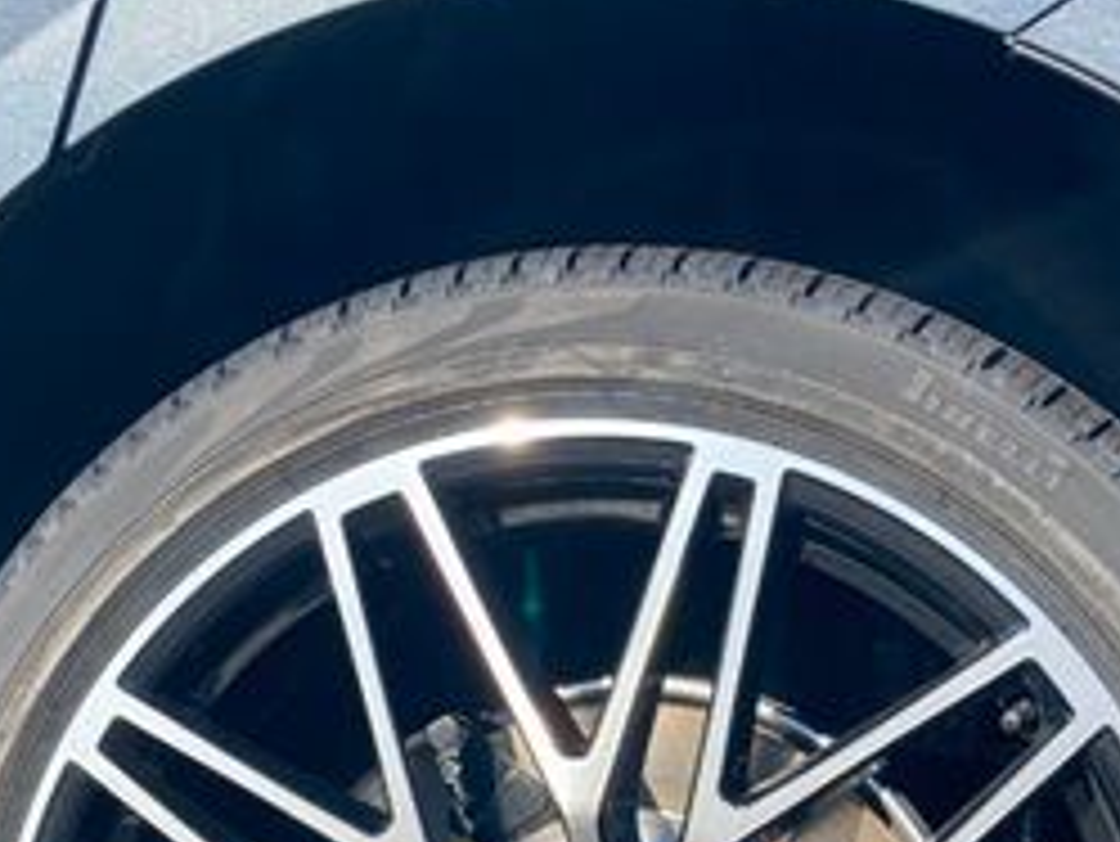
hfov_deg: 27.0
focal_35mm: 72
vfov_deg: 19.4
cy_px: 982
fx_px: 2331
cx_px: 585
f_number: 1.8
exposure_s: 1/762
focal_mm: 3.99
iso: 20
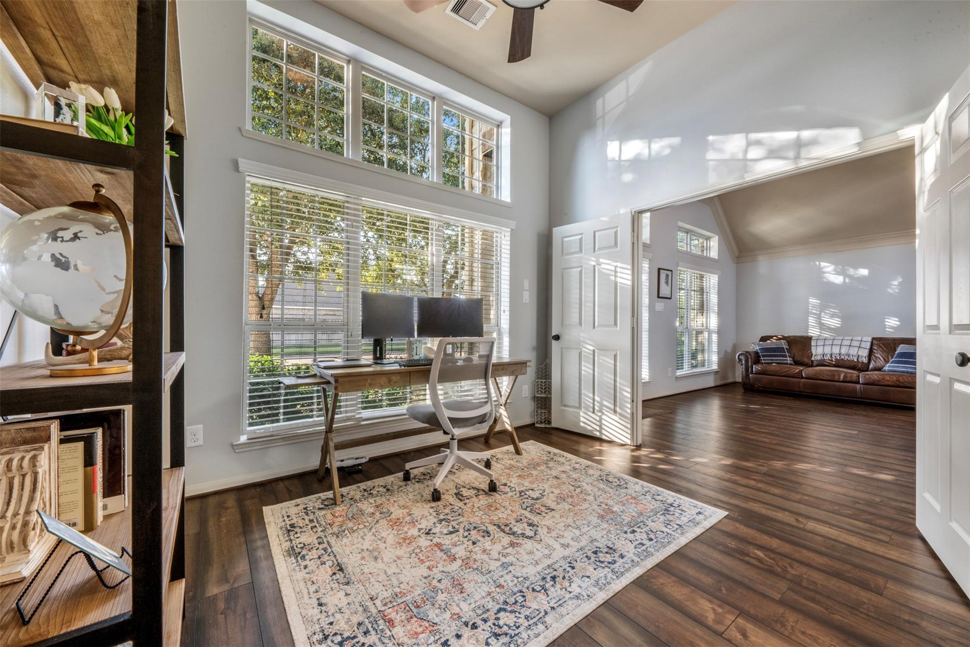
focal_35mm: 13
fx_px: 350
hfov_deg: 108.3
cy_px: 324
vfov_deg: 85.4
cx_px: 485
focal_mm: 13
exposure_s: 2.5
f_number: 9
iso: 250
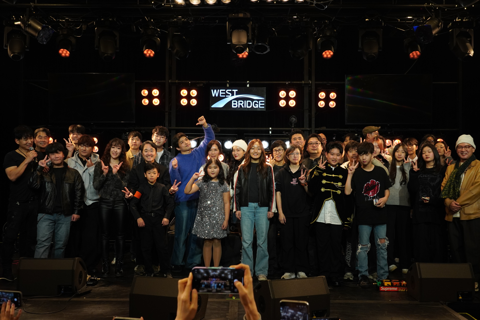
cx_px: 240
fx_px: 560
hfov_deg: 46.4
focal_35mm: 42
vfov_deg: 31.9
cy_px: 160
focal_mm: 28
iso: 800
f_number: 5.6
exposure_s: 1/125
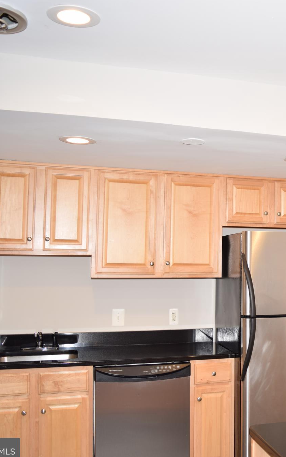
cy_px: 230
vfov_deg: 47.2
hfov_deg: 28.4
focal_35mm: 42
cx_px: 293
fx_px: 524
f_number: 3.5
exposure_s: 1/30
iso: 100
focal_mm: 18
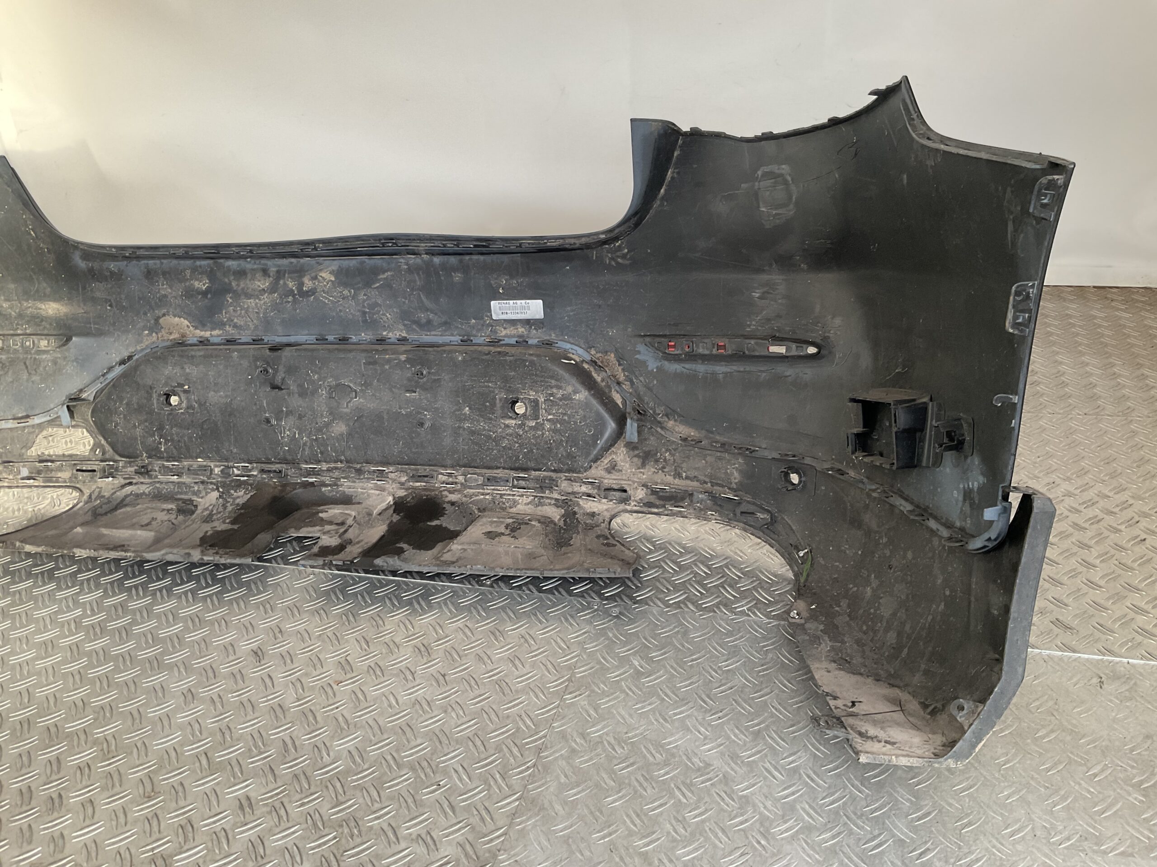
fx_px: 969
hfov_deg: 61.7
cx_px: 578
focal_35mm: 29
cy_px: 434
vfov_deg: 48.2
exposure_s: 1/60
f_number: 1.8
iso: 50
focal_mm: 3
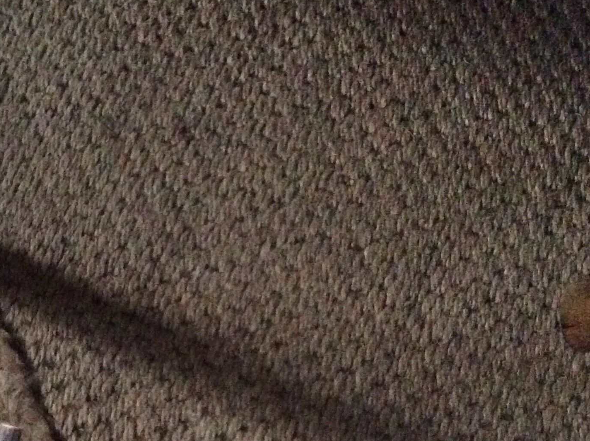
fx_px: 1021
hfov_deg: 31.5
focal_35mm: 60
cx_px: 134
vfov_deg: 24.2
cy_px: 314
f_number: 2.4
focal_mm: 3.3
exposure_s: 1/17
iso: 800
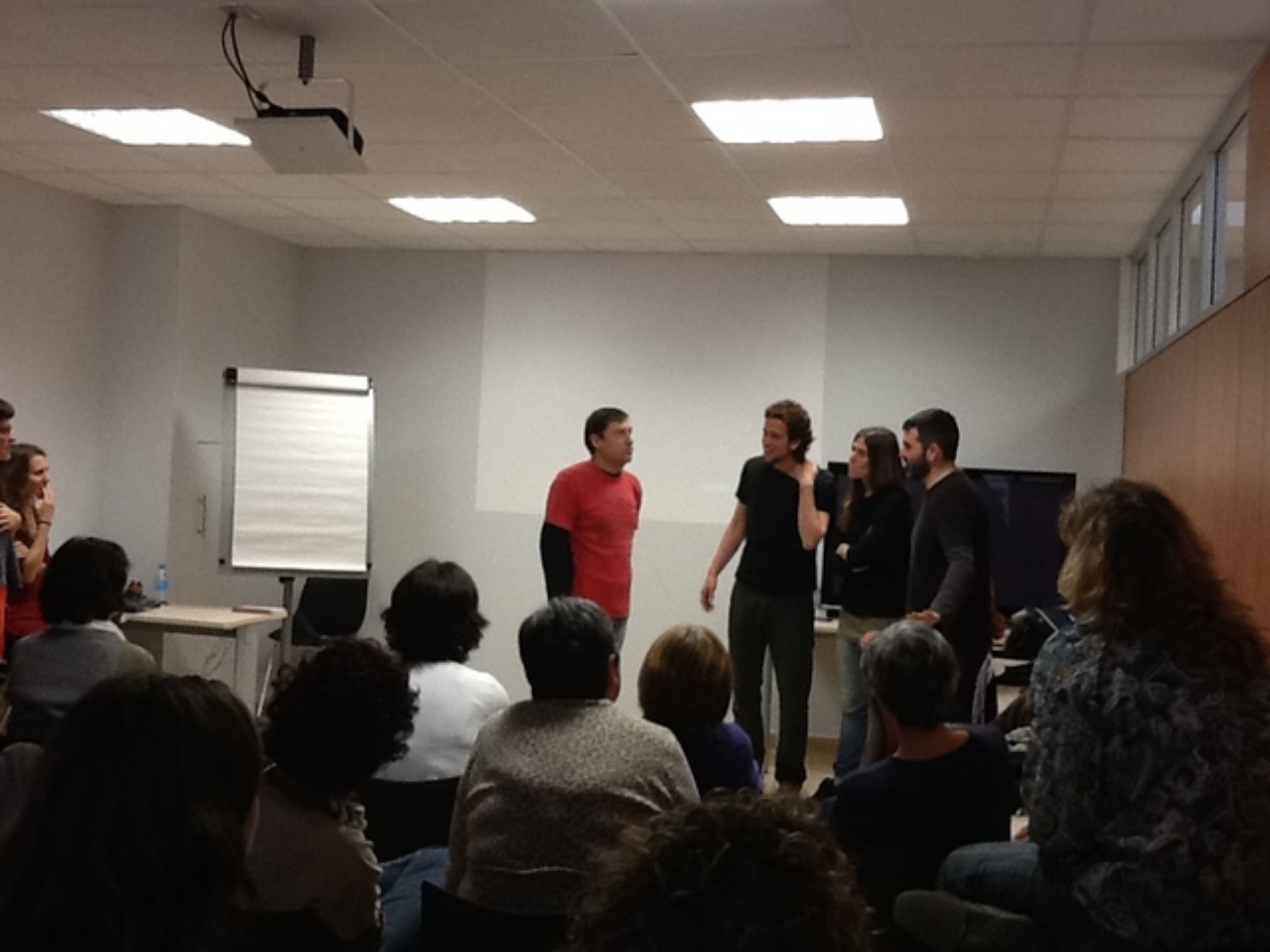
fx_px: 1614
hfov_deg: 42.9
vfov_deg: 32.9
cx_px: 635
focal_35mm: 44
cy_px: 476
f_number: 2.4
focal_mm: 2.03
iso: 80
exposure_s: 1/33
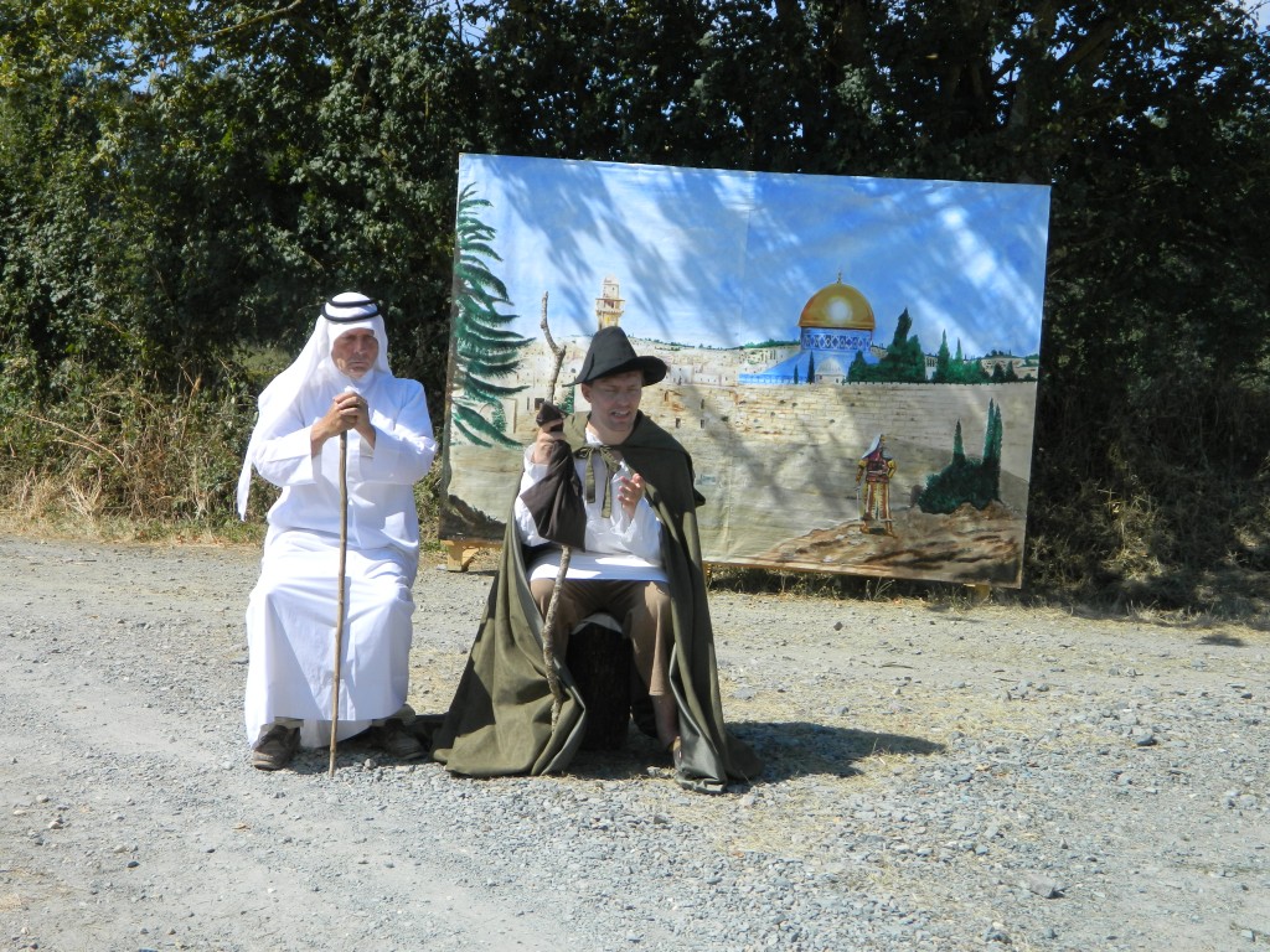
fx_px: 2091
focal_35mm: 57
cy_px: 476
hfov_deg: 33.8
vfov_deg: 25.7
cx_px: 635
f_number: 3.8
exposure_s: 1/800
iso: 80
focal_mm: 10.2
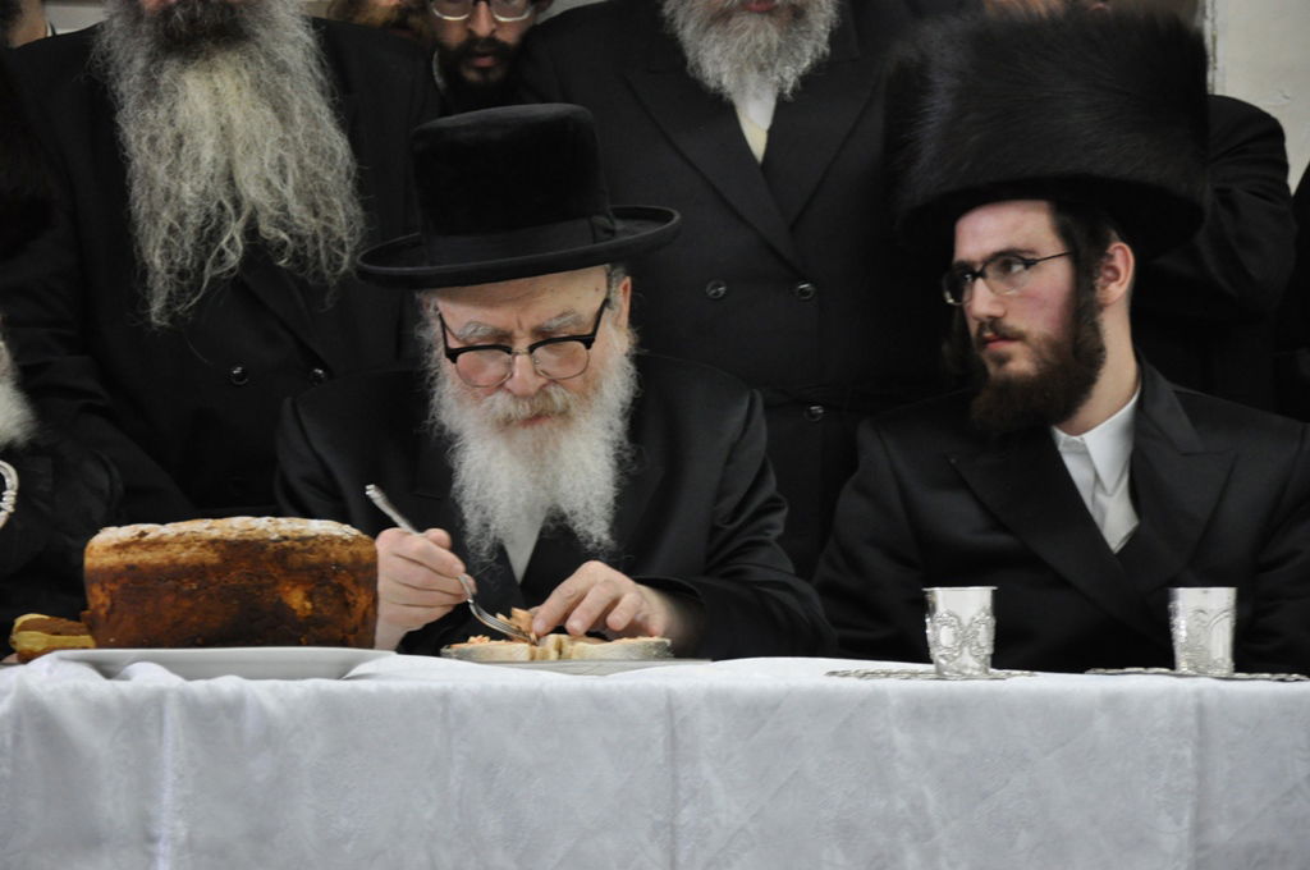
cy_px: 435
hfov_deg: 16.1
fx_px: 4634
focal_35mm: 128
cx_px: 655
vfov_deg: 10.7
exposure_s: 1/40
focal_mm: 85
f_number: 5.6
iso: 1600
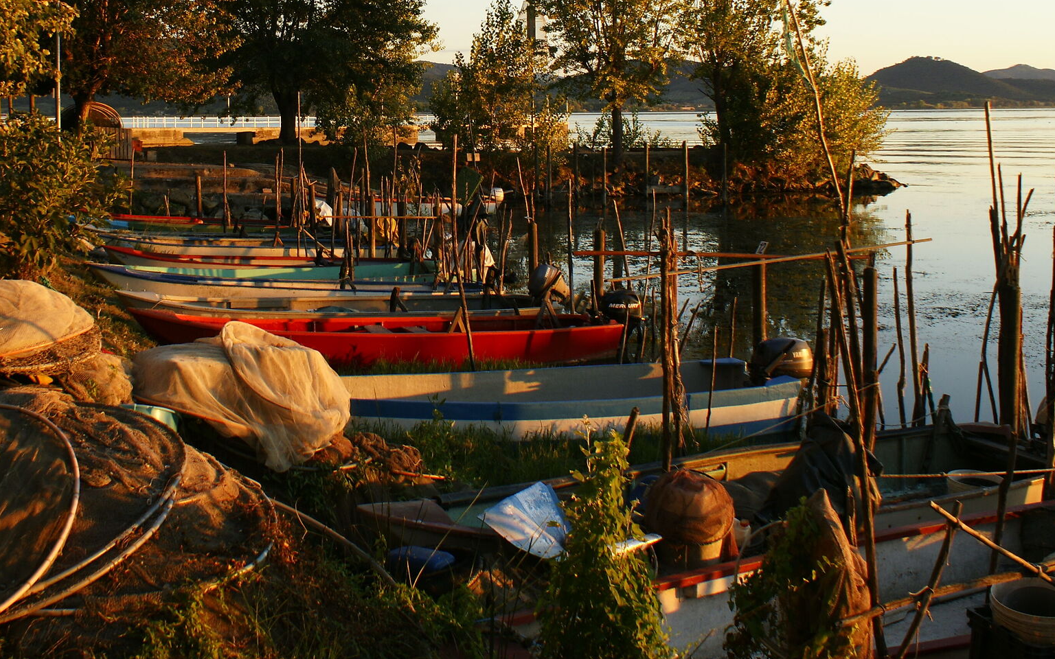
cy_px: 111
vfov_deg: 29.1
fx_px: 1236
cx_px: 360
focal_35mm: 43
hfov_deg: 45.6
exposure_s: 1/60
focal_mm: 18
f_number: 8
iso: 200
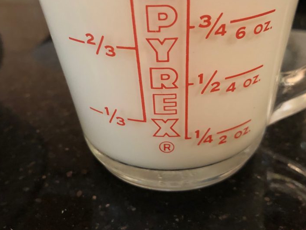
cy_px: 90
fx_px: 363
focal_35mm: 41
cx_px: 164
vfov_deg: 35.0
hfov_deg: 45.7
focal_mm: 3.99
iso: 100
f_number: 1.8
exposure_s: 1/9
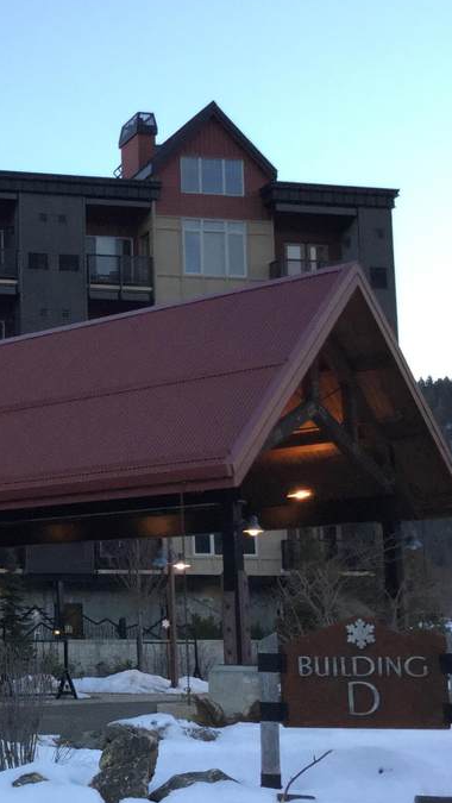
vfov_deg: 32.8
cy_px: 445
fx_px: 1363
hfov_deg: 17.7
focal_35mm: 64
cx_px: -119
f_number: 2.4
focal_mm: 3.3
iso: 25
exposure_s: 1/40
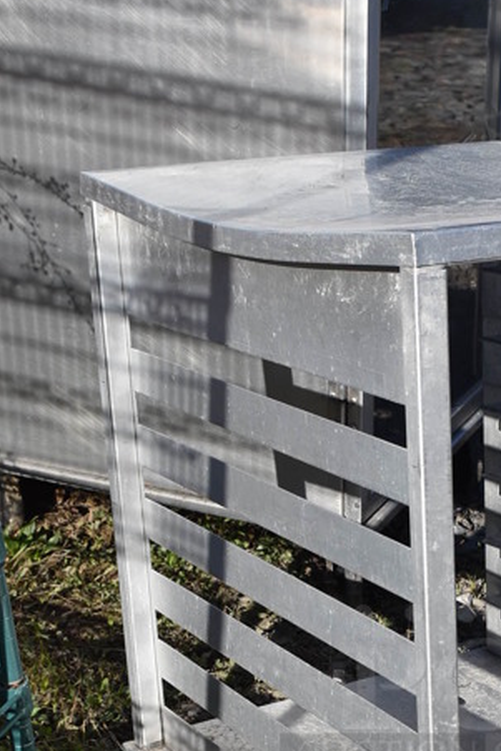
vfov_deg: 24.9
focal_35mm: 79
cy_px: 682
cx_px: 466
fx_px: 1648
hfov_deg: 17.0
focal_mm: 26
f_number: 8
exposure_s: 1/500
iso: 200
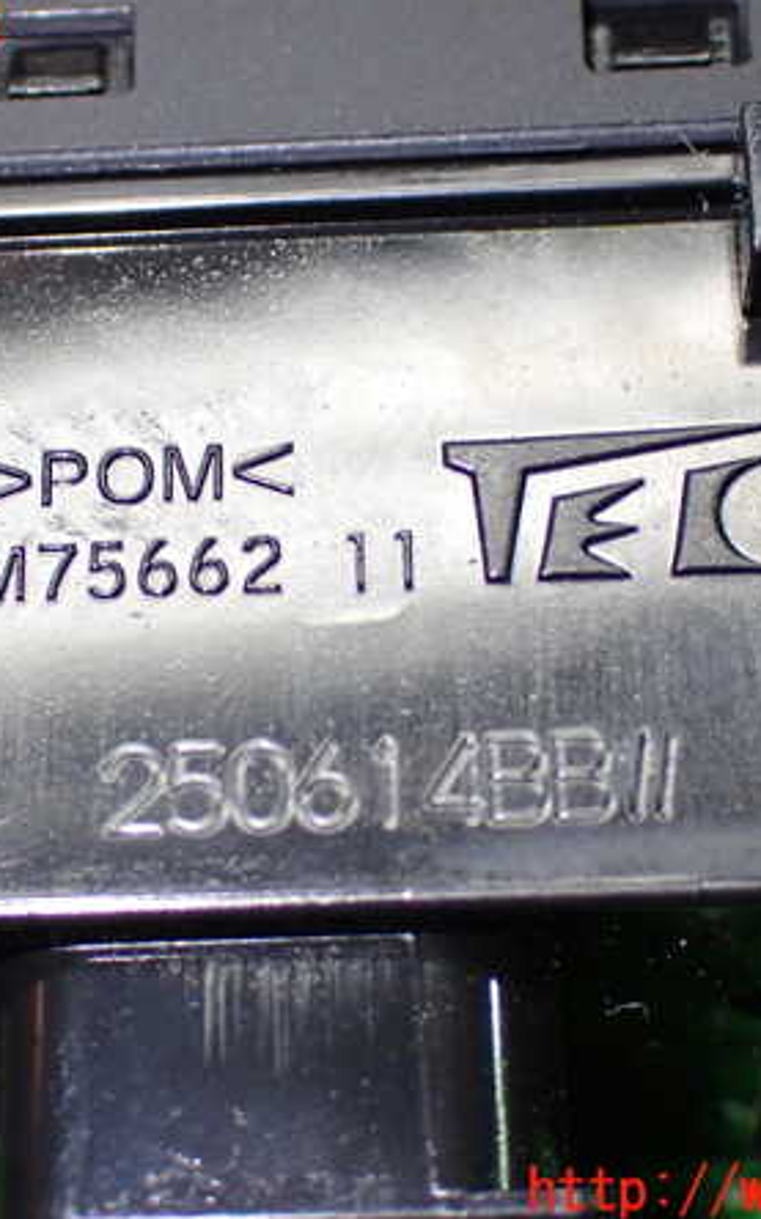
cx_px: 324
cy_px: 610
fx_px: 3190
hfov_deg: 13.6
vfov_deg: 21.6
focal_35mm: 96
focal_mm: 11.88
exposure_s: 1/80
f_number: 3.8
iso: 800
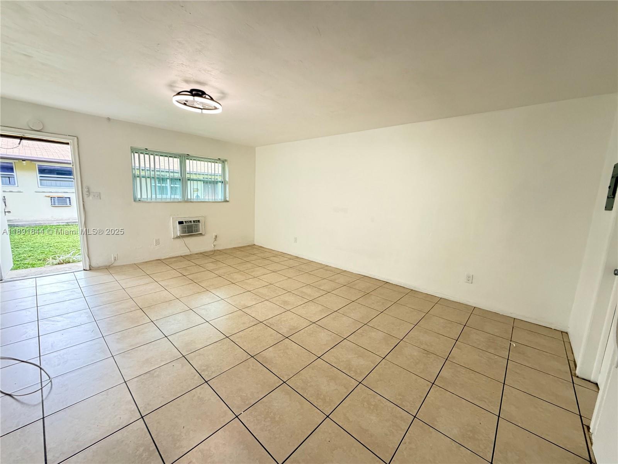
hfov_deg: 102.1
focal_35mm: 14
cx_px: 309
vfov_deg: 85.7
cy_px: 232
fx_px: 250
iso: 320
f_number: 2.2
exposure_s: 1/90
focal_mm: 2.22
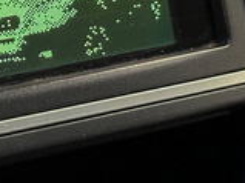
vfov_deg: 8.2
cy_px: 0
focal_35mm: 181
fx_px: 1280
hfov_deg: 10.9
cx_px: 32
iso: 640
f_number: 1.78
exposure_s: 1/30
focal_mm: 6.86
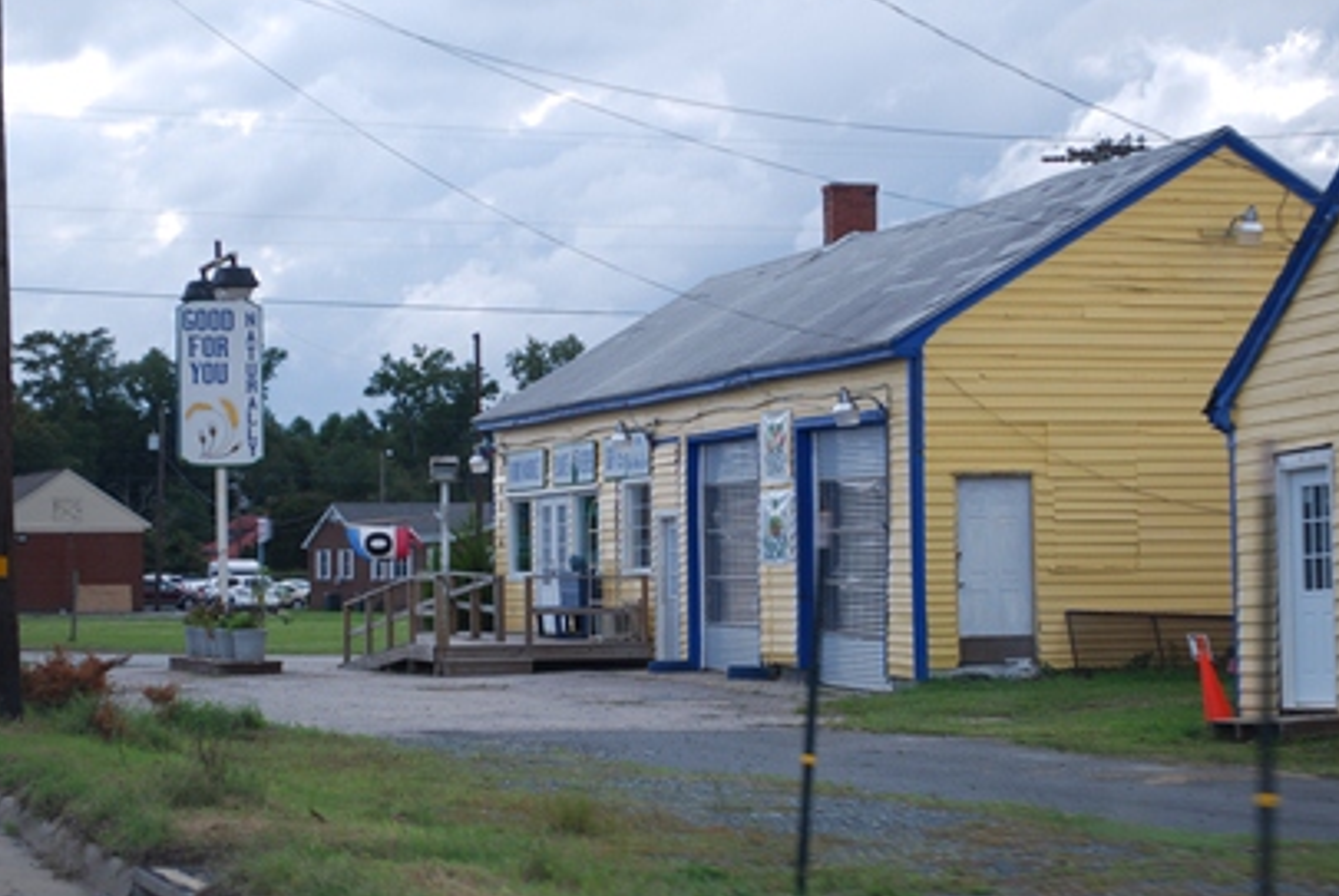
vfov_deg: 13.9
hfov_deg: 20.7
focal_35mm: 99
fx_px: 3671
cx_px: 681
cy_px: 436
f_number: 6.3
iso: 100
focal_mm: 55
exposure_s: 1/160
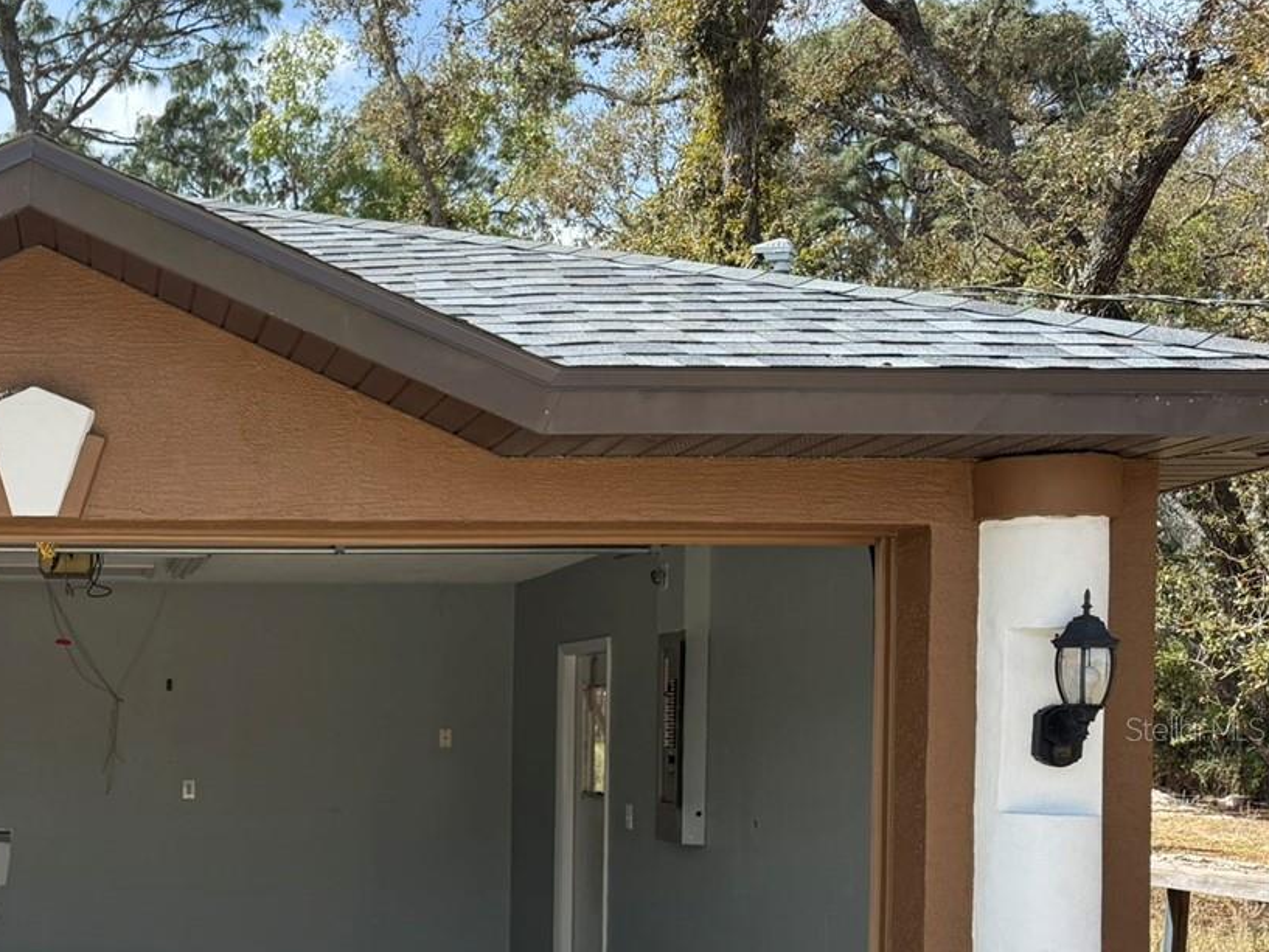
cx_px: 30
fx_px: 1723
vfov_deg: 30.3
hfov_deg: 36.7
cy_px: 728
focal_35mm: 47
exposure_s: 1/2370
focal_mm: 6.76
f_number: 1.78
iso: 100
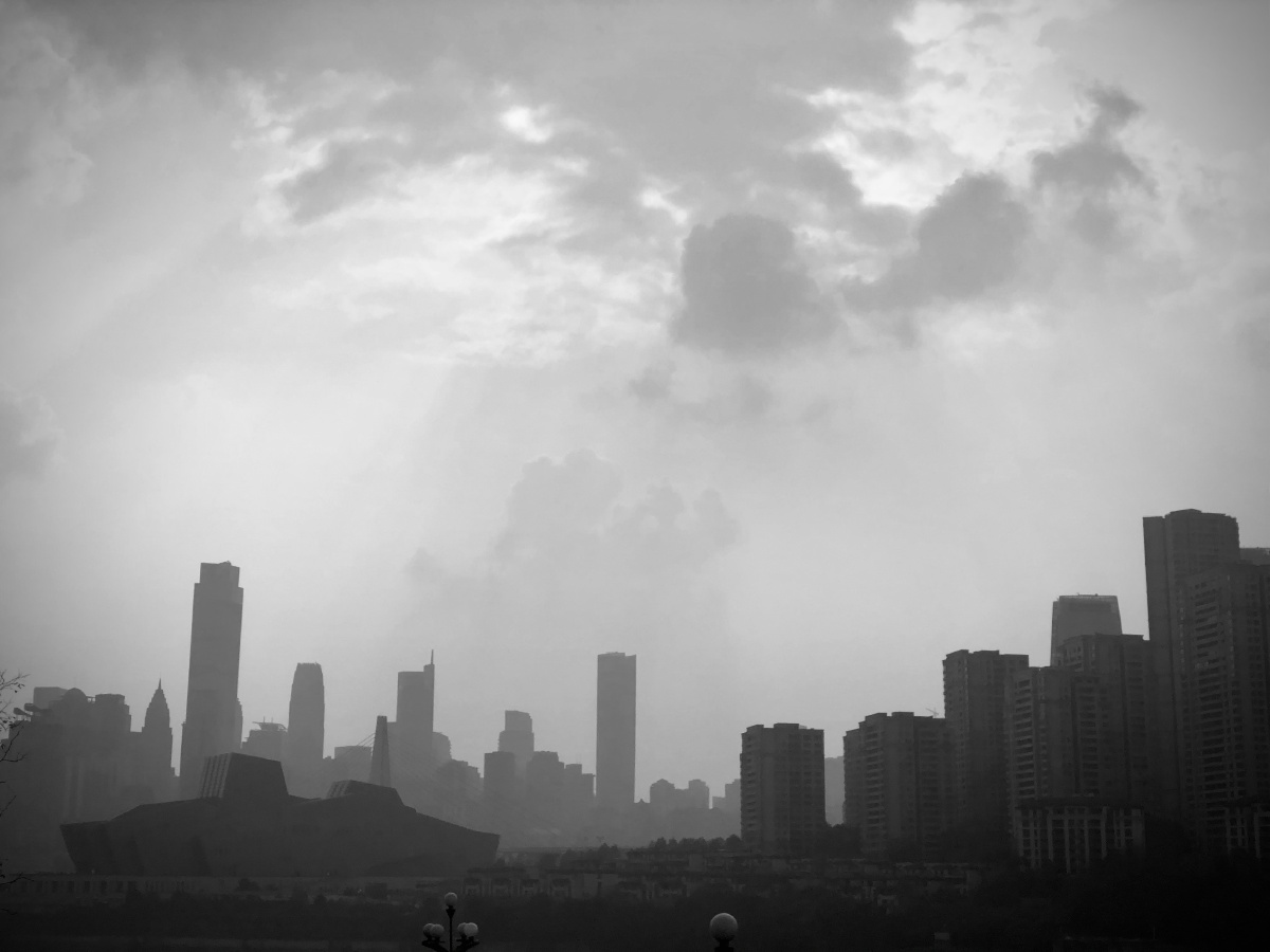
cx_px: 635
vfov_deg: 28.0
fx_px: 1908
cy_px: 476
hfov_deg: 36.8
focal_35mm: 52
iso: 16
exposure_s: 1/3436
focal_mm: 6
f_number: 2.4
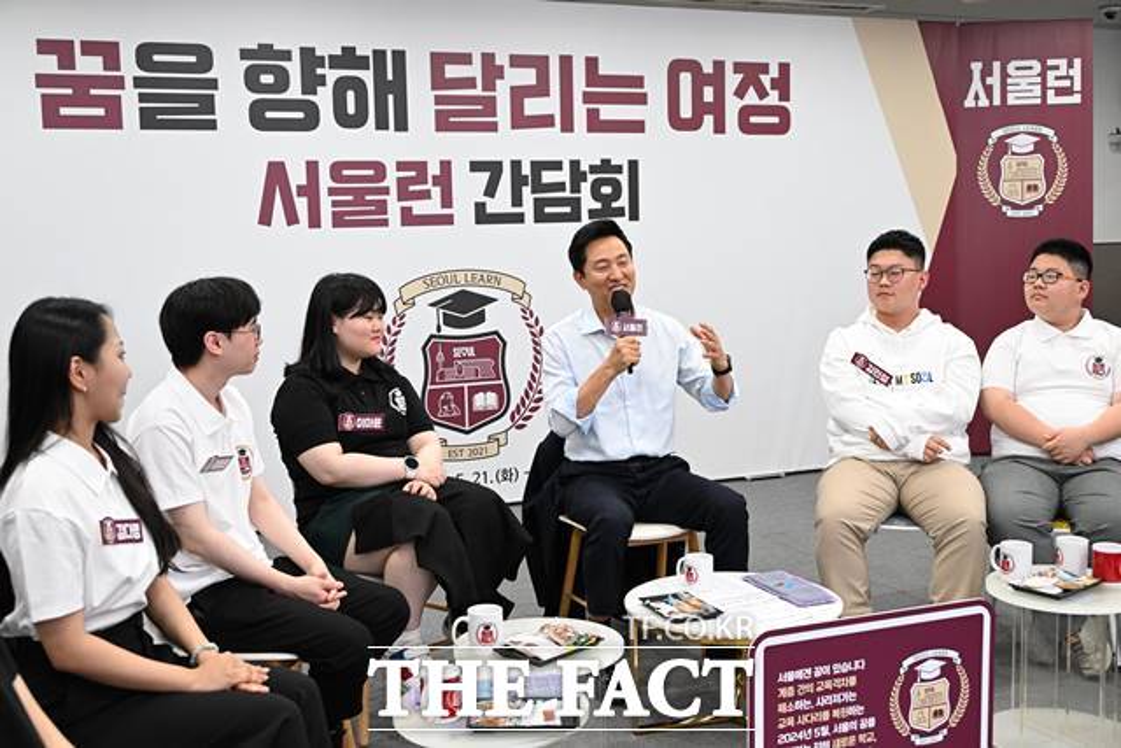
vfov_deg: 32.6
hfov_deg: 47.4
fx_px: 1277
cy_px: 374
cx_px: 560
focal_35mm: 41
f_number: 5.6
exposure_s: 1/200
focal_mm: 41
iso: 4000
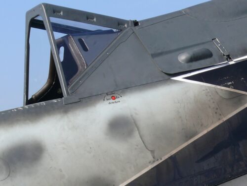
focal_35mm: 162
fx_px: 1156
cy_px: 93
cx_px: 124
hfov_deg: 12.2
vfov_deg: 9.2
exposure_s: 1/500
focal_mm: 19.3
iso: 100
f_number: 5.6
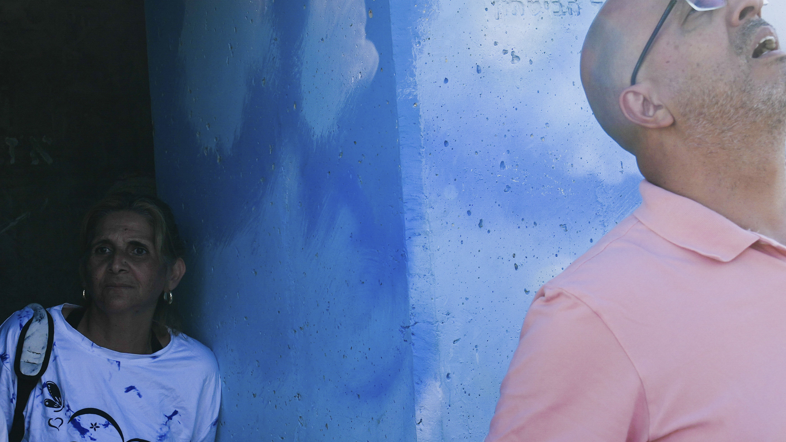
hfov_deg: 27.5
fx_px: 1605
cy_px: 282
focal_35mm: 77
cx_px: 375
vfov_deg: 15.7
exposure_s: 1/400
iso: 50
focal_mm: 24
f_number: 4.5
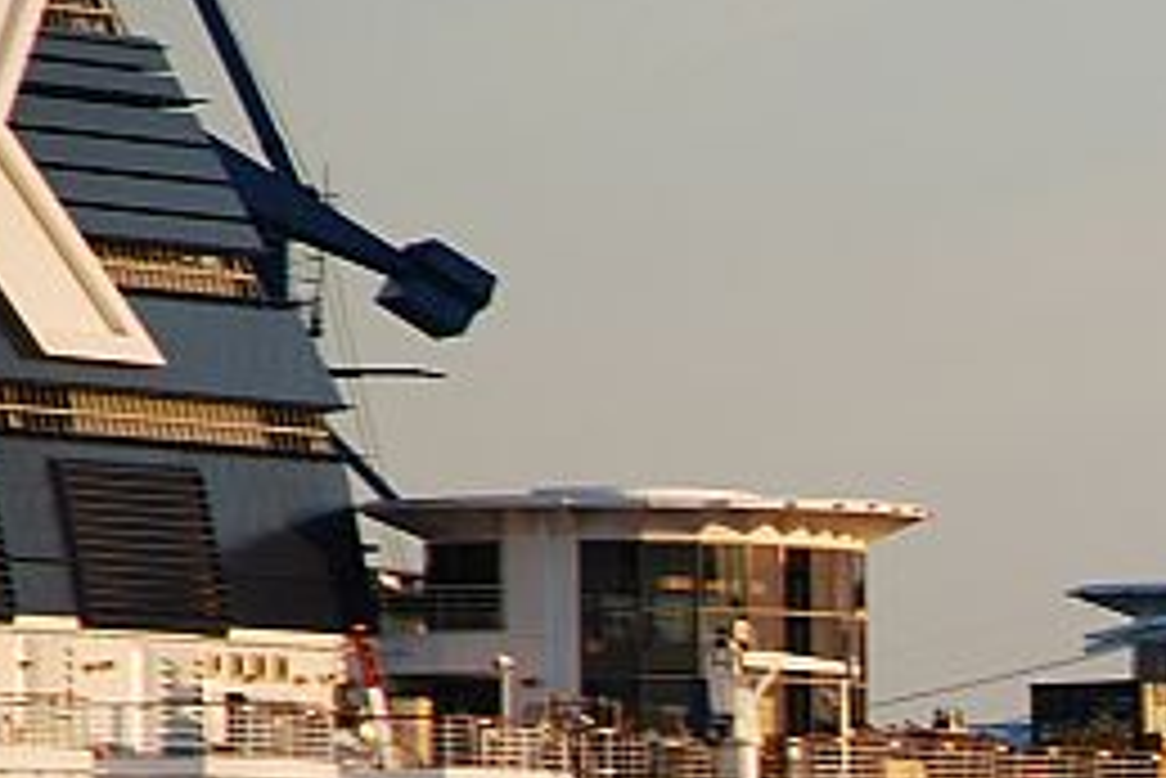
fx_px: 25924
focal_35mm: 800
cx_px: 1733
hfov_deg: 2.6
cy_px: 1149
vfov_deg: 1.7
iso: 100
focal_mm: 135
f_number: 5.6
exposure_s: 1/100
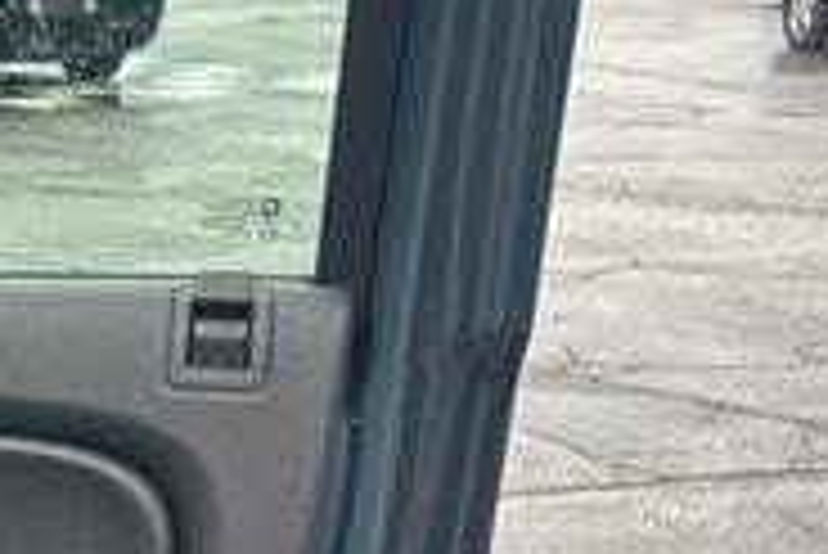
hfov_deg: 18.5
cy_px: 671
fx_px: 2164
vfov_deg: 14.1
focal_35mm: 94
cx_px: -513
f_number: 1.5
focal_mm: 5.7
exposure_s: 1/121
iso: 80
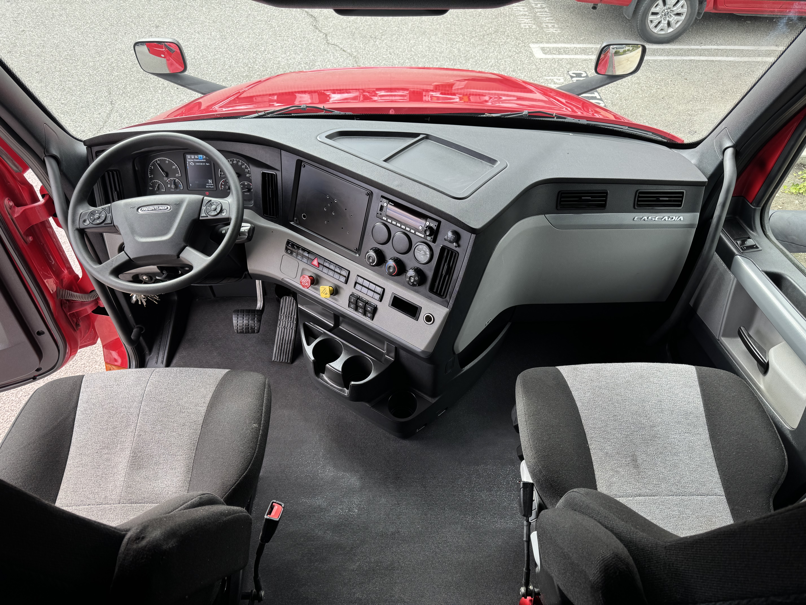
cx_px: 403
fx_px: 559
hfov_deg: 71.6
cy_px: 302
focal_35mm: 24
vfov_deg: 56.8
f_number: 1.78
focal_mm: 6.76
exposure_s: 1/172
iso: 64
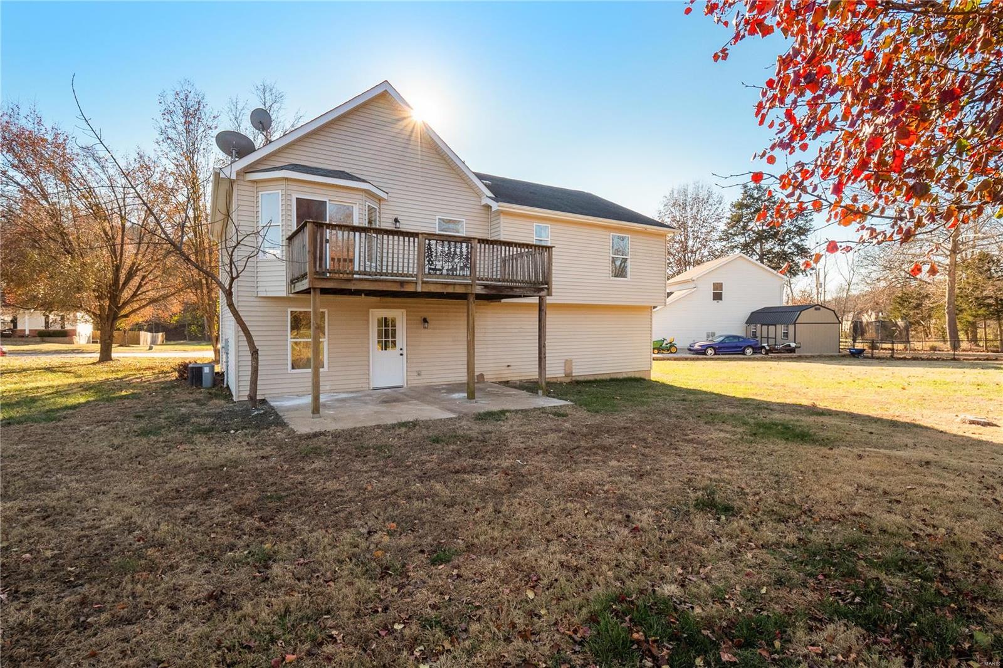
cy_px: 334
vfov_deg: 73.7
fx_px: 446
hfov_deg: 96.7
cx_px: 502
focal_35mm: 16
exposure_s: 1/250
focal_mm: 8
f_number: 8
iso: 400
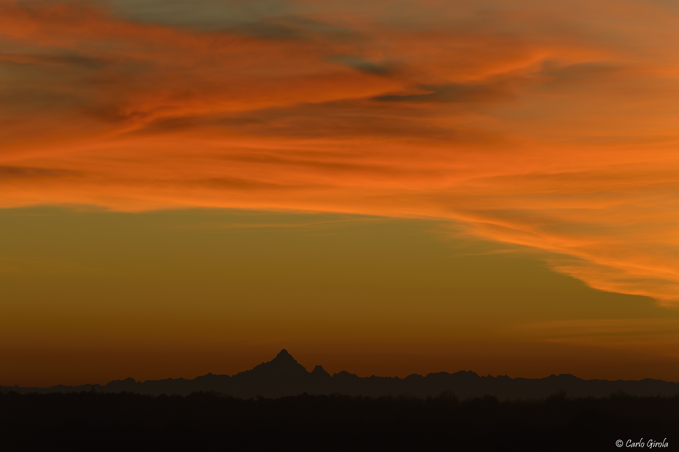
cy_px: 226
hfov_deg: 7.4
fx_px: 5278
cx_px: 340
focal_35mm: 280
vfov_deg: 4.9
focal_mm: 280
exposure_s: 1/60
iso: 100
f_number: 8
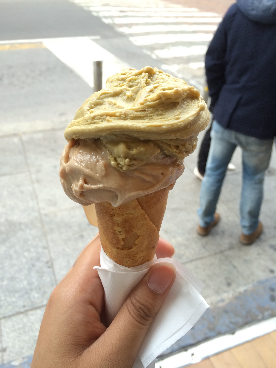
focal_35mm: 30
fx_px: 319
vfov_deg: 60.0
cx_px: 138
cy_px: 184
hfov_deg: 46.8
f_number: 2.2
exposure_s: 1/30
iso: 32
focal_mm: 4.12
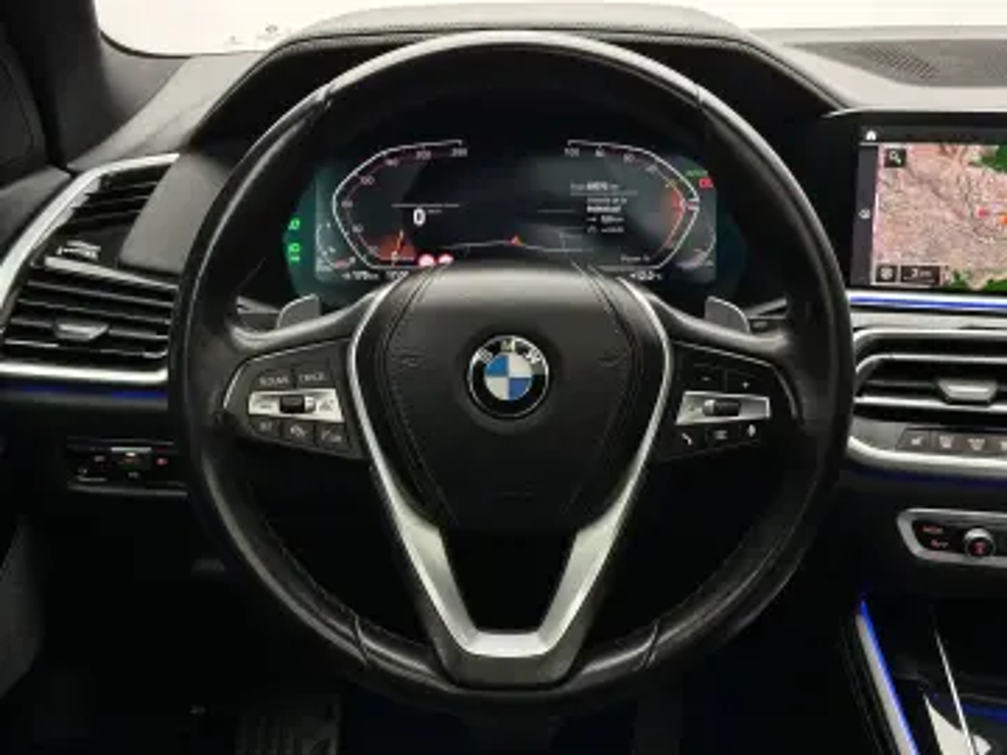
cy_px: 378
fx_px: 1396
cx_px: 504
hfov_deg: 39.7
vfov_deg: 30.3
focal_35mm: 48
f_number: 1.78
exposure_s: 1/38
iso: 250
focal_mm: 6.86
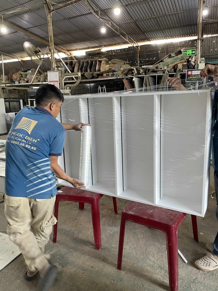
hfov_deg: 53.1
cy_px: 146
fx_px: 218
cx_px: 109
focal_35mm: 26
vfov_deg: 67.3
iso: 125
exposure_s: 1/60
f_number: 1.6
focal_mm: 4.2
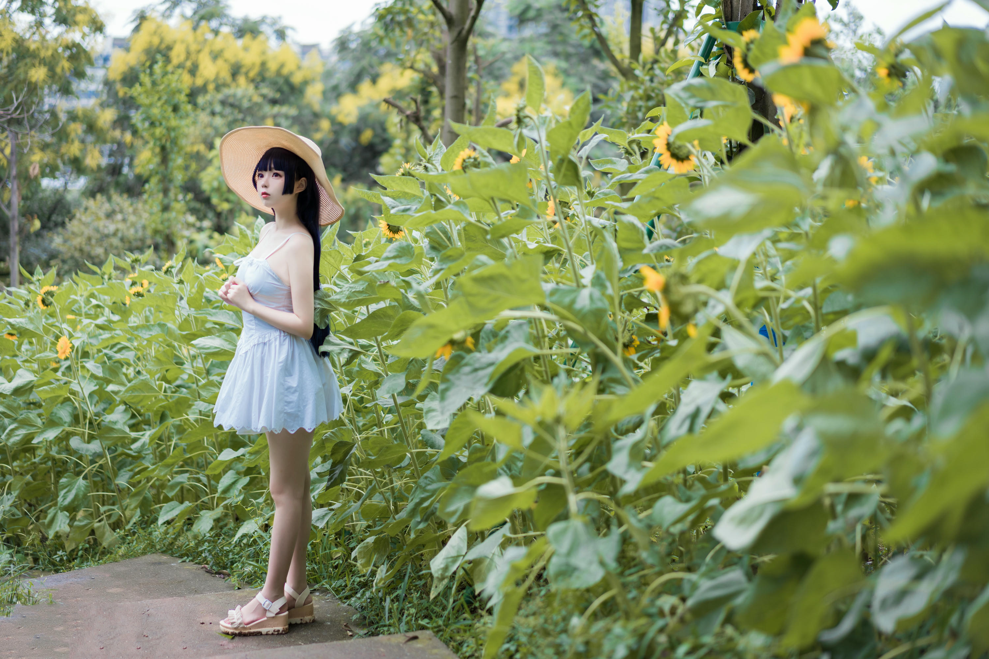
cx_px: 494
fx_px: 1511
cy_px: 330
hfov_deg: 36.2
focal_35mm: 55
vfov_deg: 24.6
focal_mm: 55
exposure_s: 1/60
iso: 100
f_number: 1.8
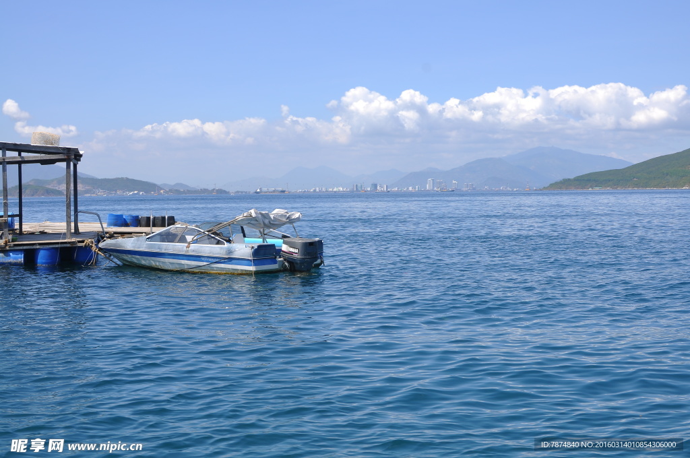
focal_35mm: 52
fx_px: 1005
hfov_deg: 37.9
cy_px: 229
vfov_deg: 25.7
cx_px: 345
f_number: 8
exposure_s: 1/200
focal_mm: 35
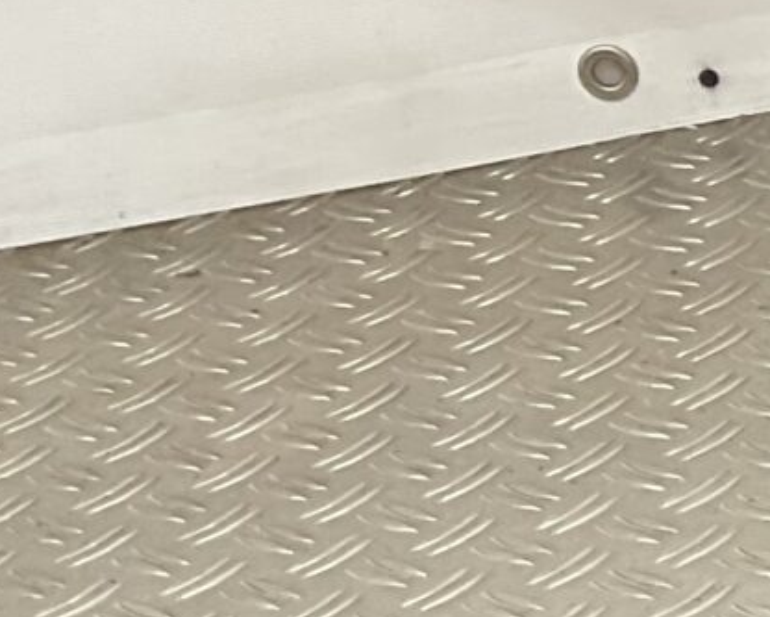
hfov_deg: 9.4
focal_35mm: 174
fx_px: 3966
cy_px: 1399
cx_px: 2062
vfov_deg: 8.3
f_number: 1.8
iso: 40
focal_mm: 3
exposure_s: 1/120
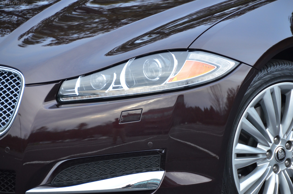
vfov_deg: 5.4
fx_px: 2071
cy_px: 97
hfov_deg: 8.1
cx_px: 146
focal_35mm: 255
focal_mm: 170
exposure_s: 1/125
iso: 1600
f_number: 5.6
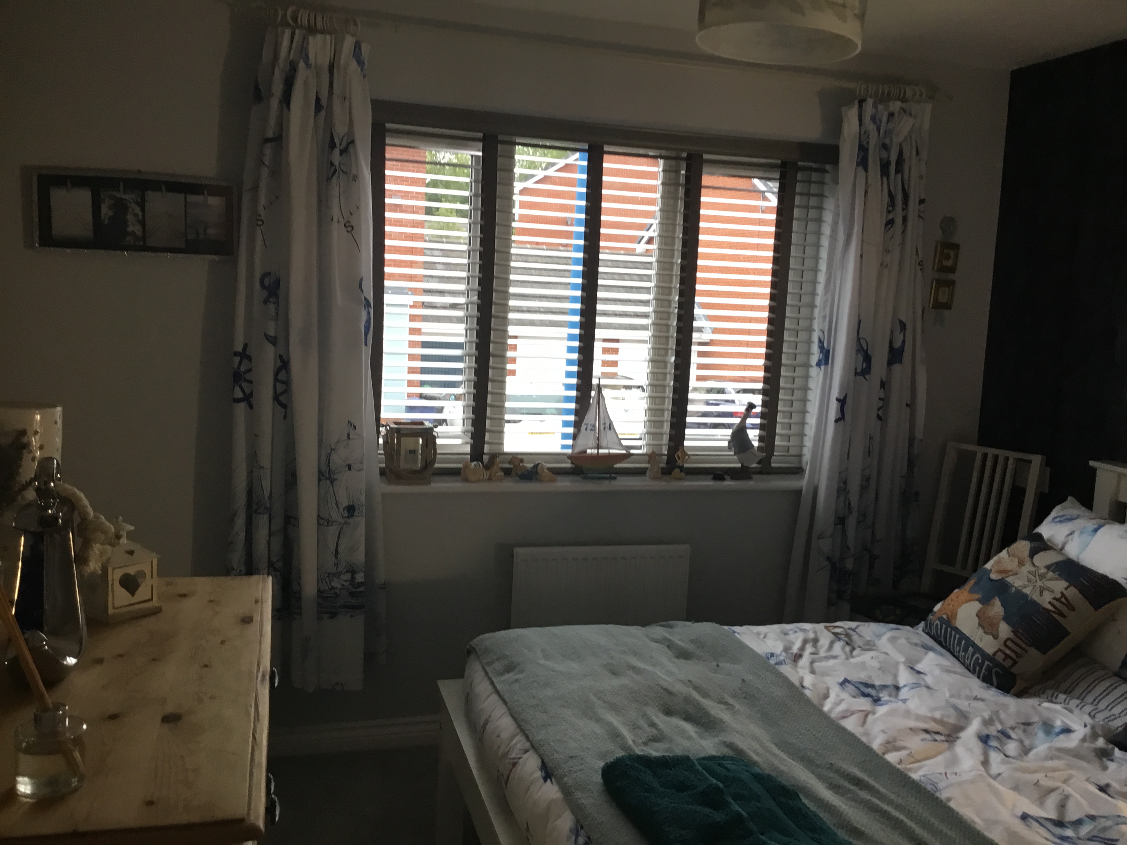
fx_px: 1009
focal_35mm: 31
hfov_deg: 58.4
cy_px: 422
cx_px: 564
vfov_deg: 45.4
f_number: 2.4
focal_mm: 3.3
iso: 80
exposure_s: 1/33
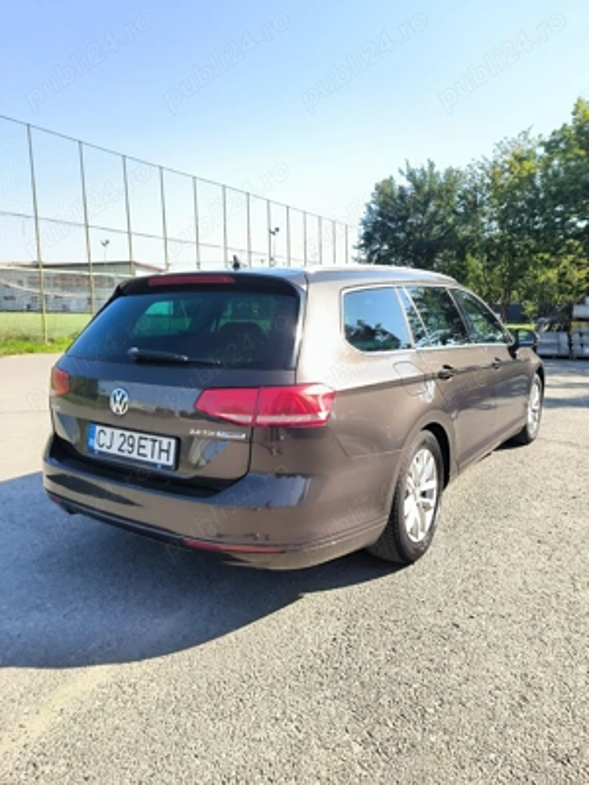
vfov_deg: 71.6
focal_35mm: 24
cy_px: 392
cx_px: 294
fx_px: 544
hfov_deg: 56.8
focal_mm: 5.24
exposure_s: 1/204
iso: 50
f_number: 1.7
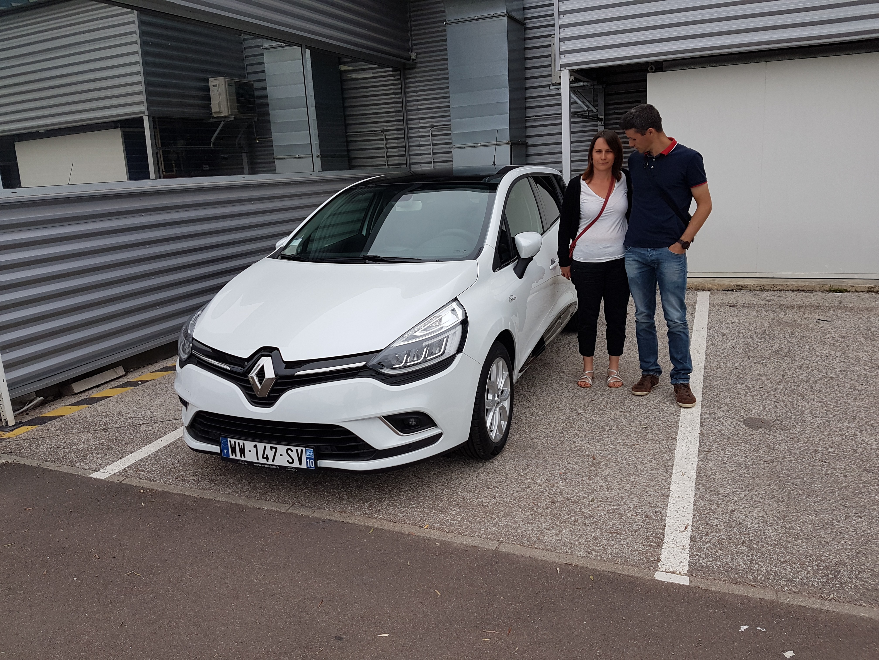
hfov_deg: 67.3
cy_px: 330
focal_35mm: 26
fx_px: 660
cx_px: 440
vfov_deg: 53.1
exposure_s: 1/1144
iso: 40
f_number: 1.7
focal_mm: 4.2
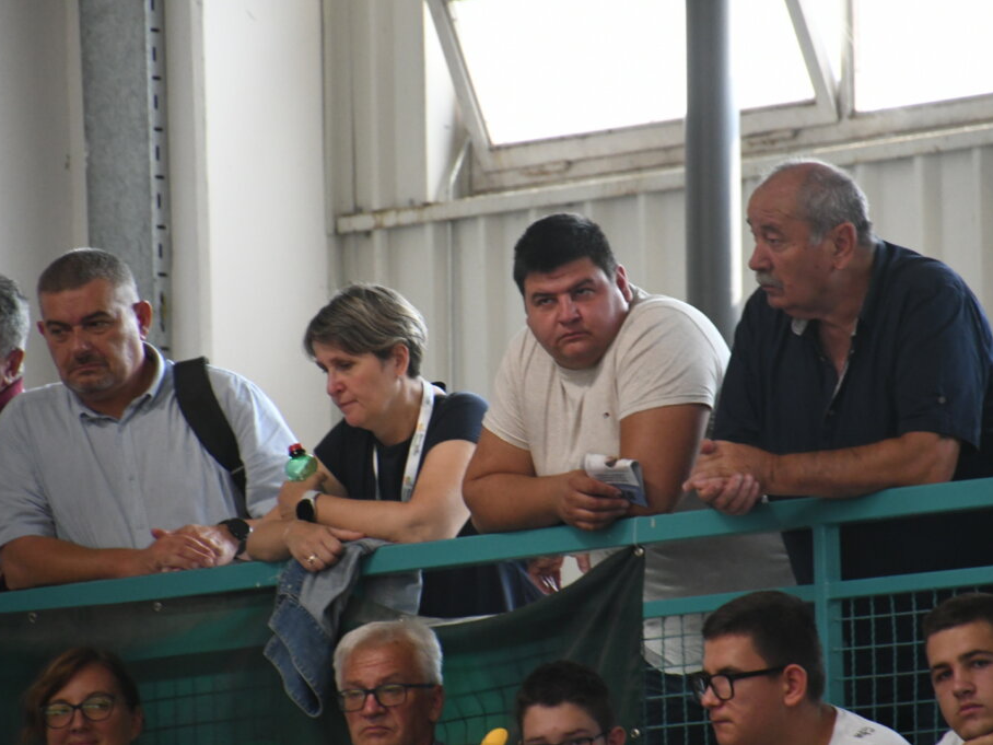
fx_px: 18675
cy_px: 372
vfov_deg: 2.3
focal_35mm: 651
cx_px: 534
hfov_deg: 3.0
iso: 3200
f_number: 6.3
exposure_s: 1/800
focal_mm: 400
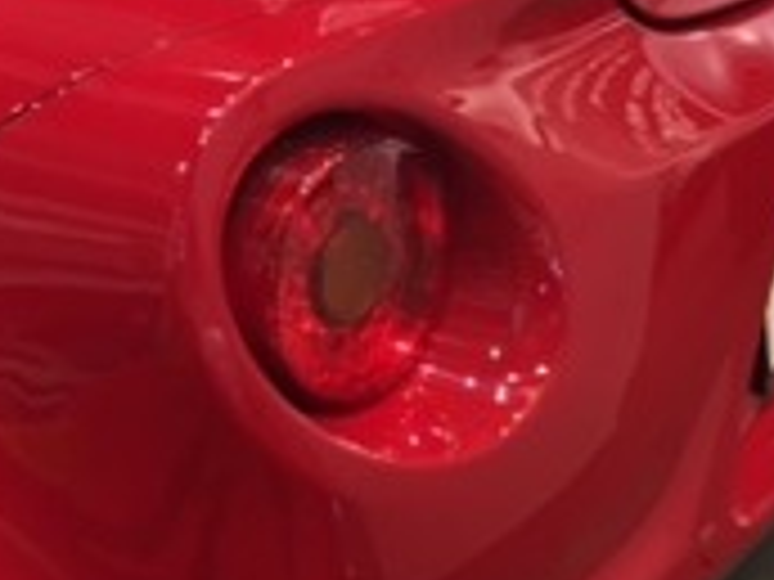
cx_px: -238
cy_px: 133
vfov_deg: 15.0
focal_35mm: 98
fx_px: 2191
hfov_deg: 18.6
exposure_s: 1/33
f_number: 2.2
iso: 80
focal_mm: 4.15
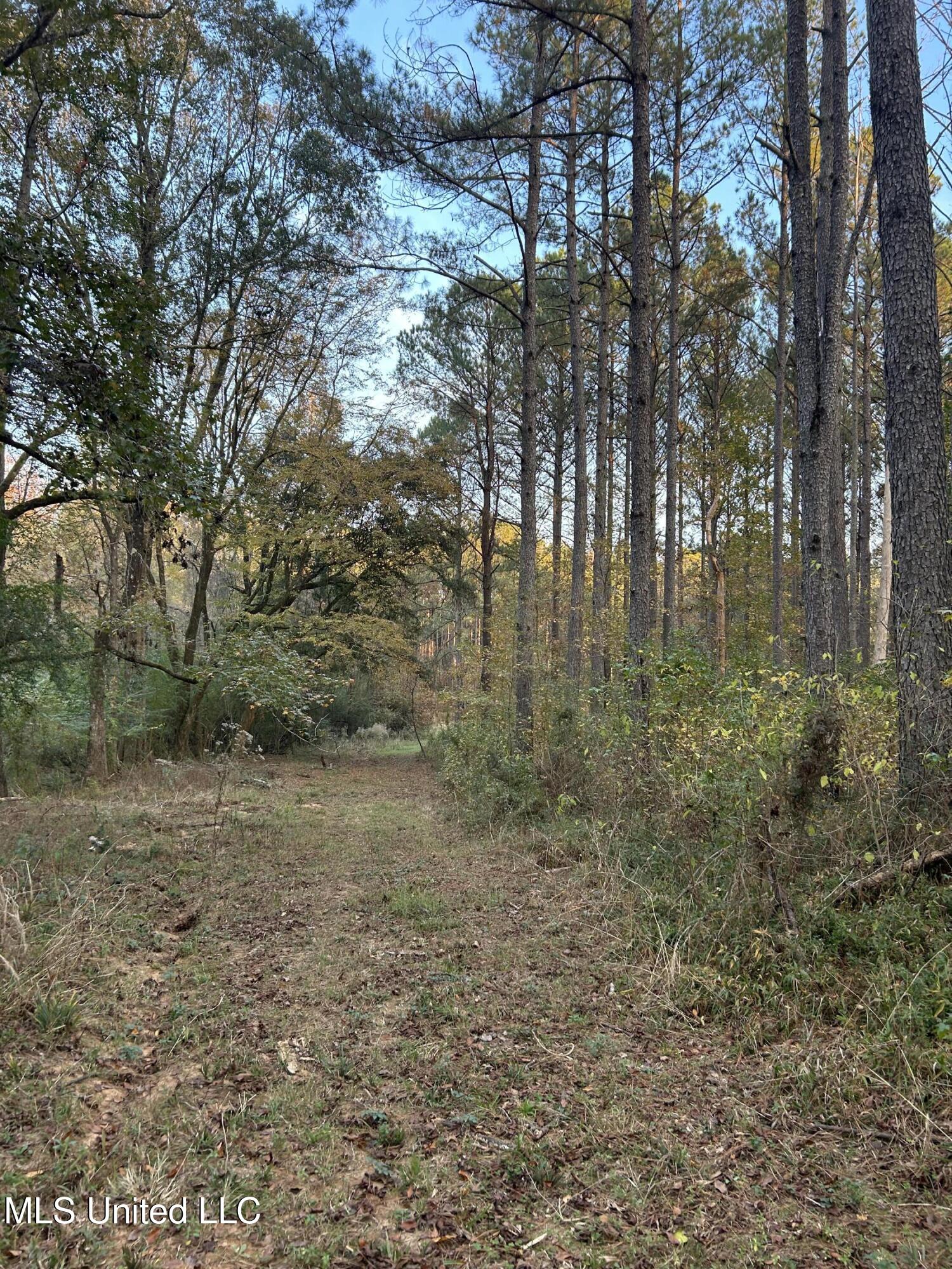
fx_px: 953
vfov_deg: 67.3
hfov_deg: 53.1
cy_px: 634
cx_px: 476
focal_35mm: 26
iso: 64
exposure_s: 1/139
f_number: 1.5
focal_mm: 5.7
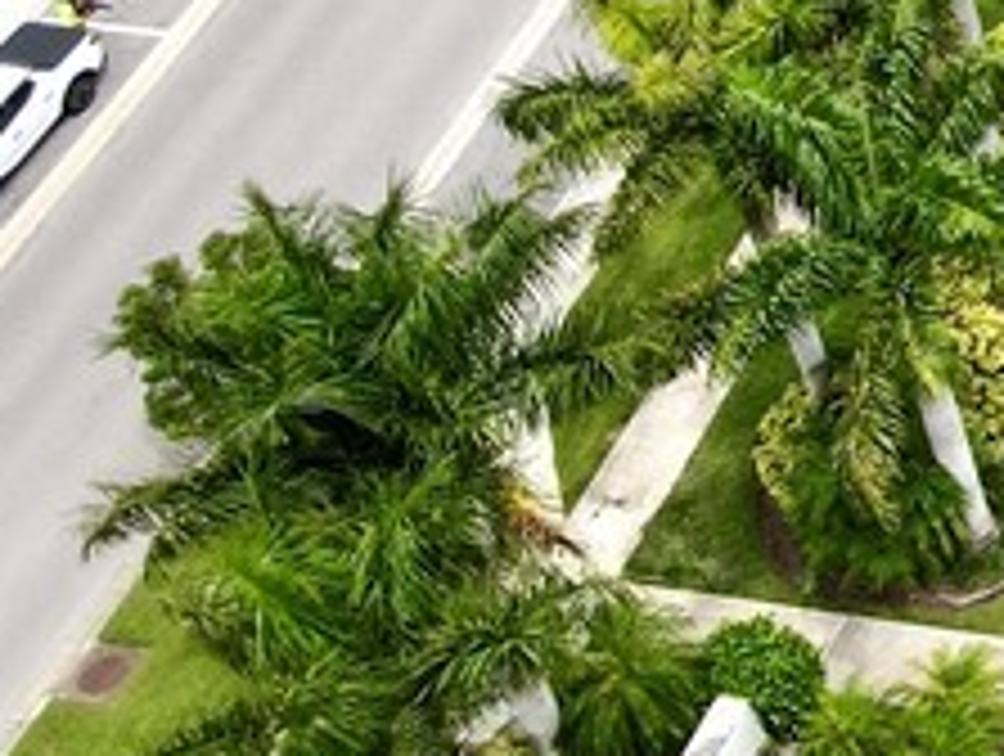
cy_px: -626
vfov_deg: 12.3
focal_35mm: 110
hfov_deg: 14.0
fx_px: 3196
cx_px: 2202
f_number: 2.8
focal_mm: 4.5
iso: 100
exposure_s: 1/500
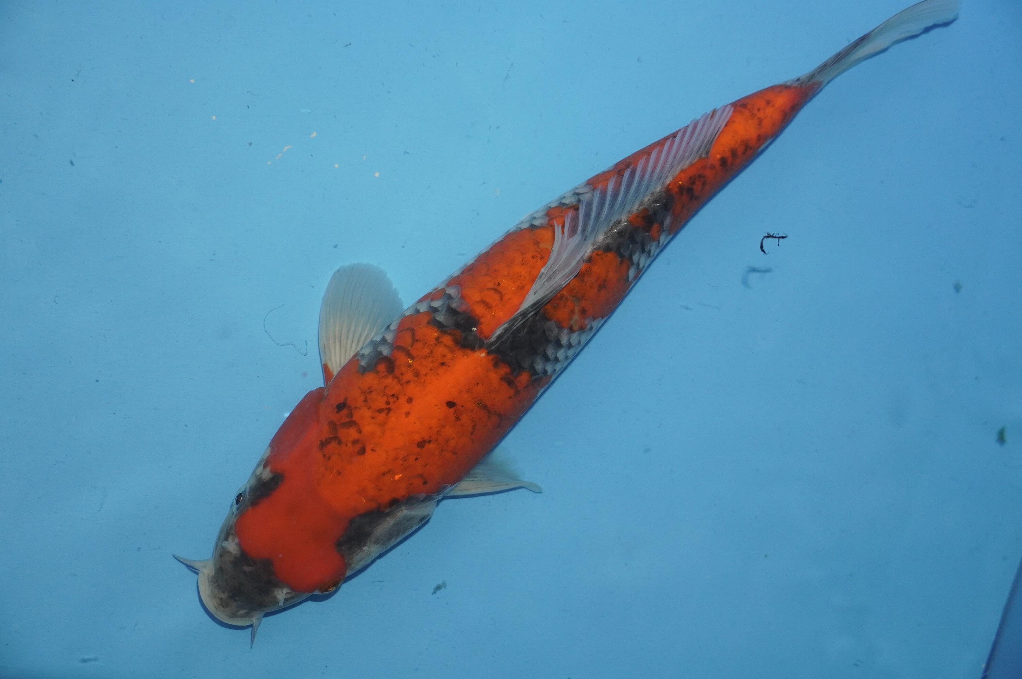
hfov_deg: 31.9
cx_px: 511
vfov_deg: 21.5
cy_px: 340
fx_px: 1787
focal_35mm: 63
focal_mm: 42
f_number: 5
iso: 1000
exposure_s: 1/160
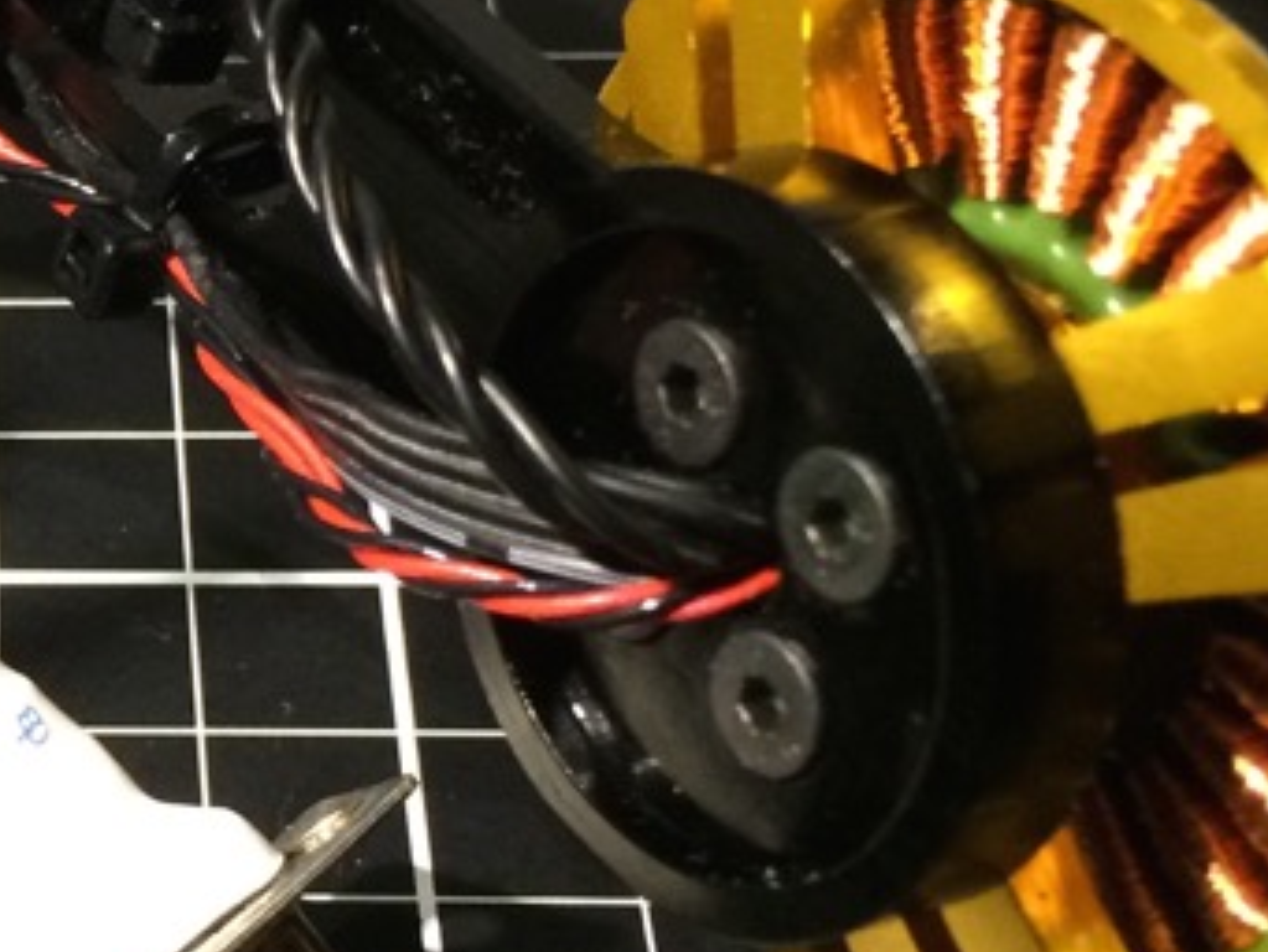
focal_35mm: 87
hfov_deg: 20.8
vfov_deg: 17.0
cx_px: -305
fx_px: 3188
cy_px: 532
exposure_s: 1/30
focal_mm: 4.15
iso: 250
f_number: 2.2
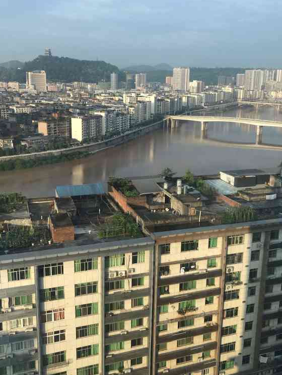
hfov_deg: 40.7
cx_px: 144
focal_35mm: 35
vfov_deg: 52.5
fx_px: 380
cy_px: 169
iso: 20
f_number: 1.8
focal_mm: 3.99
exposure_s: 1/363
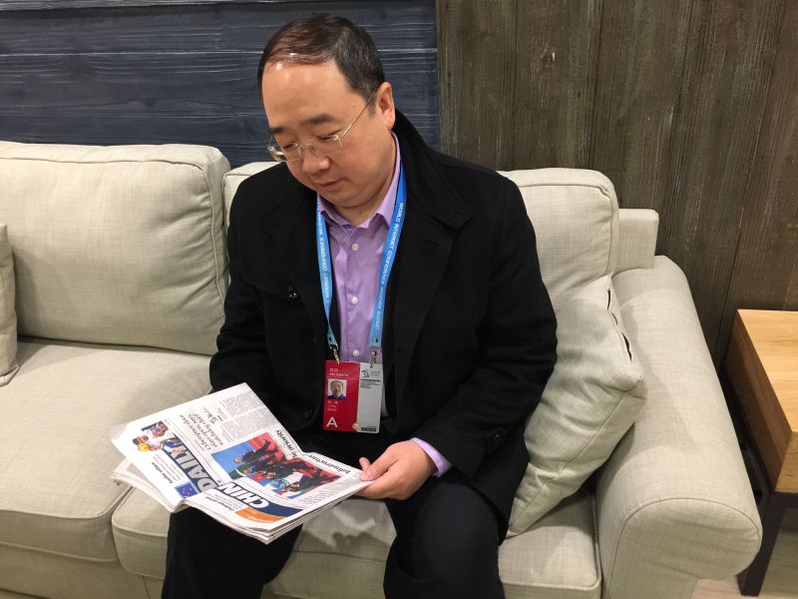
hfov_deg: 61.7
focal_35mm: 29
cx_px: 399
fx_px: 669
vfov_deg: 48.2
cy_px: 300
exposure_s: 1/15
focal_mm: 4.15
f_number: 2.2
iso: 125
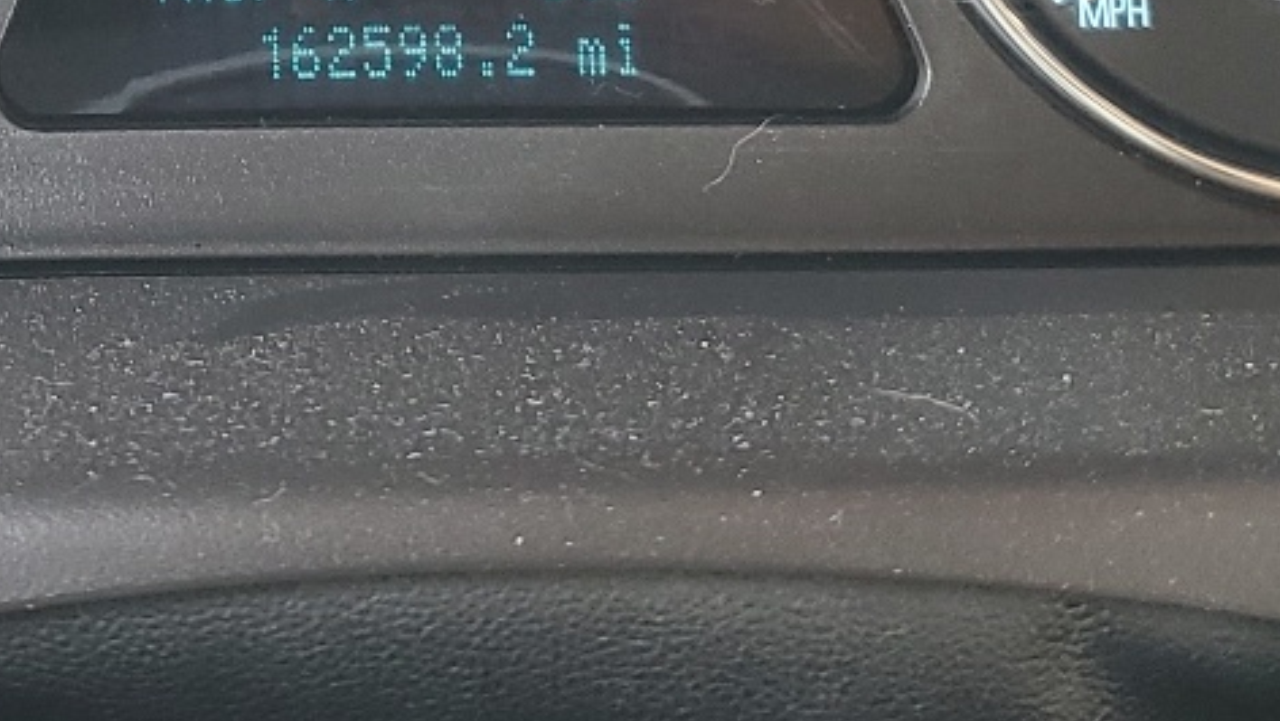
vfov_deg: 11.9
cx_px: 176
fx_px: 3260
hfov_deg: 21.8
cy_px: -450
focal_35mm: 96
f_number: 1.5
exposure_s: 1/50
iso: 71
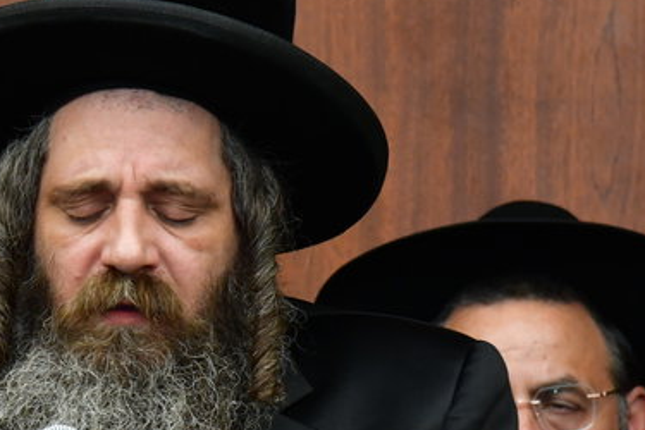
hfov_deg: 4.6
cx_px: -7
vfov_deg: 3.1
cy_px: 336
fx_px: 8026
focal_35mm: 448
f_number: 5.6
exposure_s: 1/100
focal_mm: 120
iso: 2000
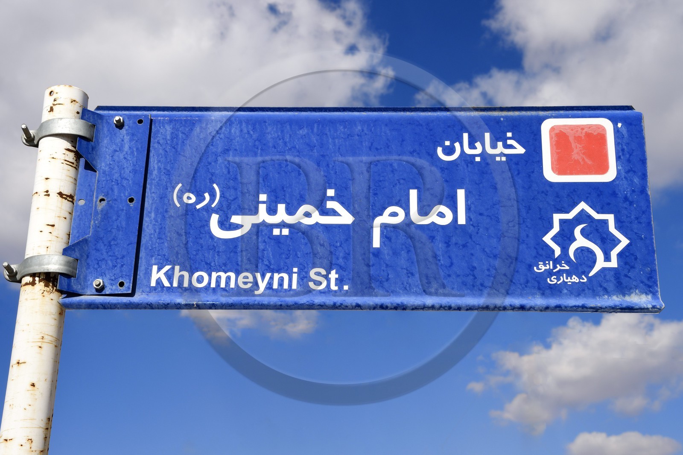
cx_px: 342
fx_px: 986
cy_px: 228
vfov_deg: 26.0
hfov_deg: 38.2
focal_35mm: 52
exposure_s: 1/320
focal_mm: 52
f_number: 16
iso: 200
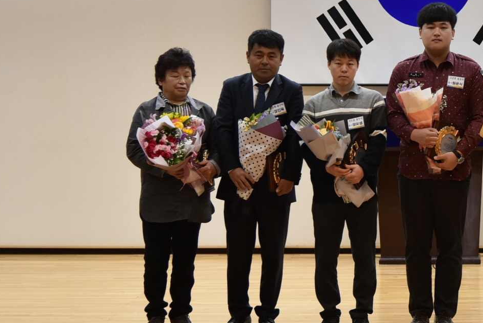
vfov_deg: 9.3
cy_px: 50
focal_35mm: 147
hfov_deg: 13.8
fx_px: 1973
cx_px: 482
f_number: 4
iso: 800
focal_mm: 58
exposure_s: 1/100
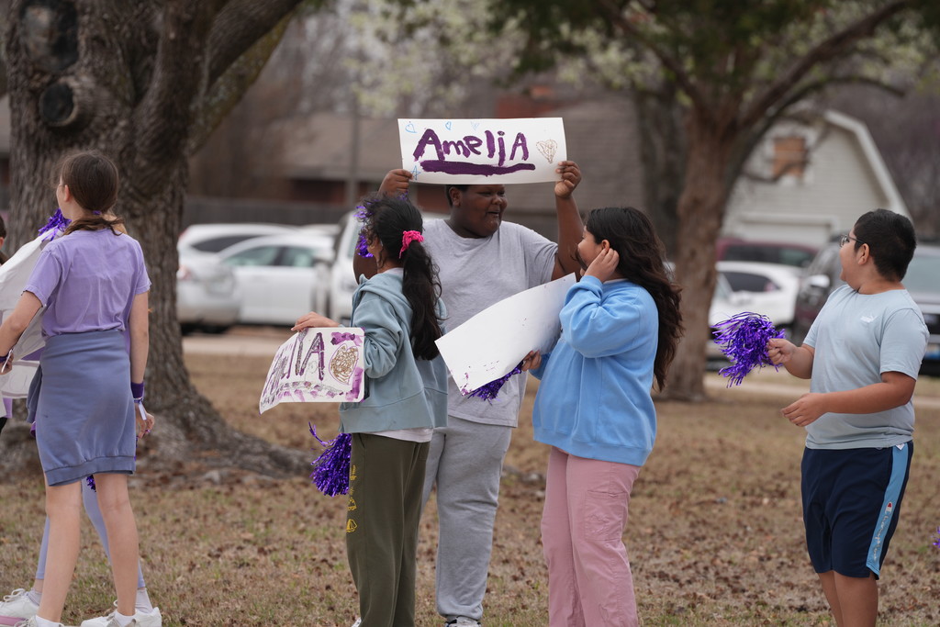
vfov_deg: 7.1
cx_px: 470
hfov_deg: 10.6
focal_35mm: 194
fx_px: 5066
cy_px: 314
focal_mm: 194
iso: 320
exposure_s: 1/400
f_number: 5
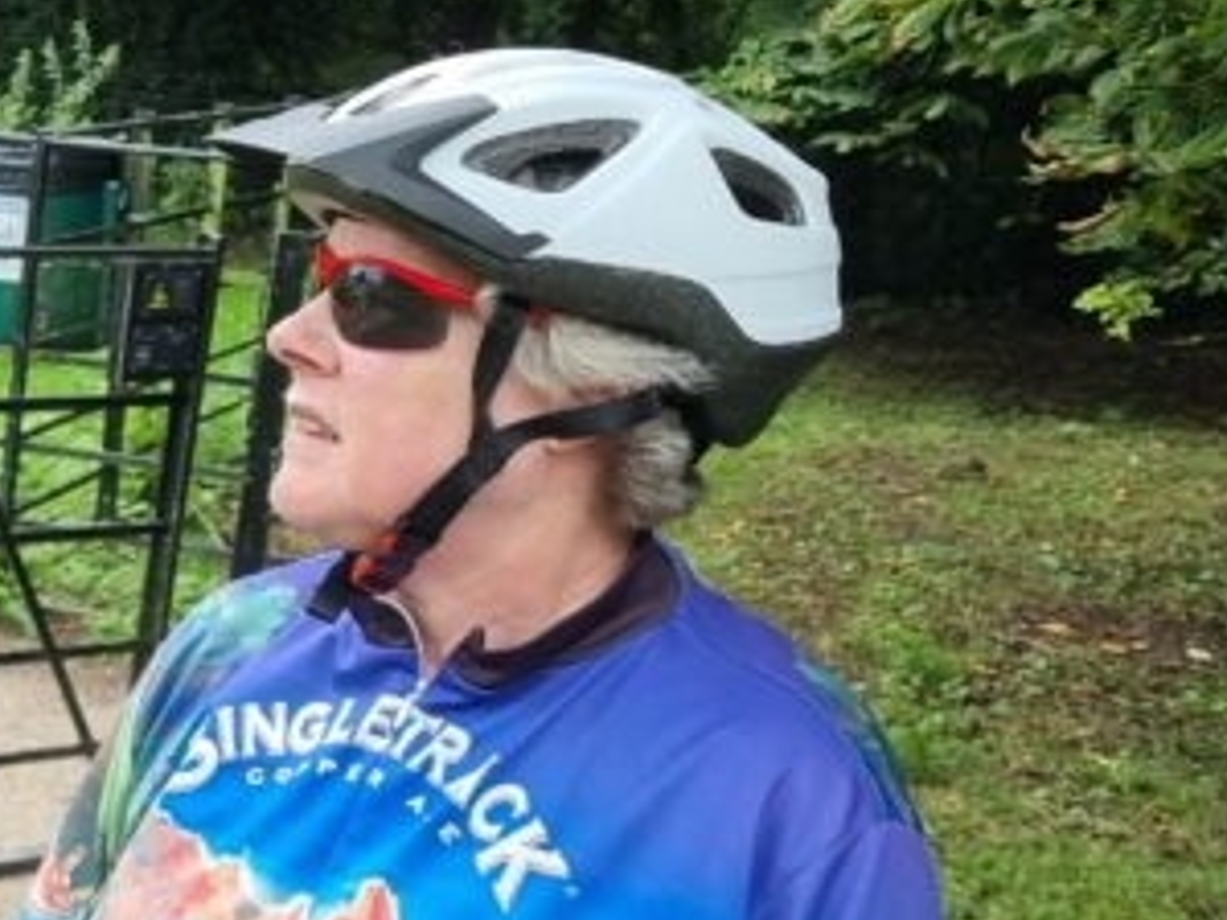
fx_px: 3153
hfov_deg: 18.8
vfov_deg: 16.6
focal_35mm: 89
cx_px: -718
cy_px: 439
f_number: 1.8
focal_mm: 5.4
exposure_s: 1/530
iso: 50
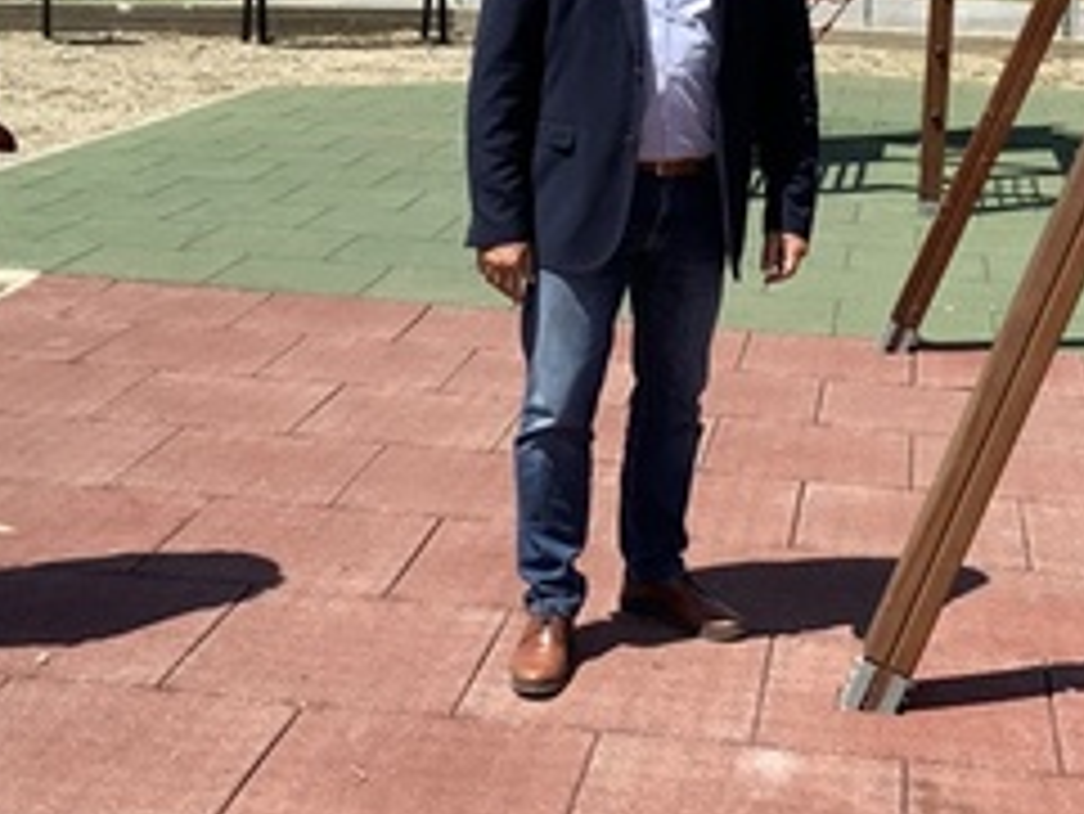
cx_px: 693
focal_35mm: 66
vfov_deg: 22.1
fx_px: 2068
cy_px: 209
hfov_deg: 29.2
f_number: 1.8
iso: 16
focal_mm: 3
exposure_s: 1/1984
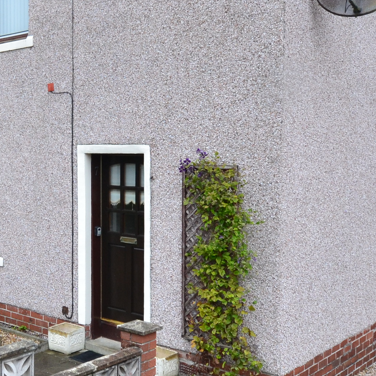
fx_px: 578
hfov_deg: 33.8
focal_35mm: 47
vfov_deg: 36.0
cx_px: 27
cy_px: 177
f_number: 9
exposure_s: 1/100
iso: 400
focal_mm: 10
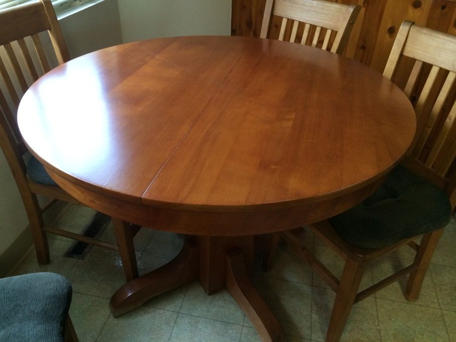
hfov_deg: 60.0
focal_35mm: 30
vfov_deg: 46.8
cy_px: 171
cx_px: 228
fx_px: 395
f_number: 2.2
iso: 320
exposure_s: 1/24
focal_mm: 4.12
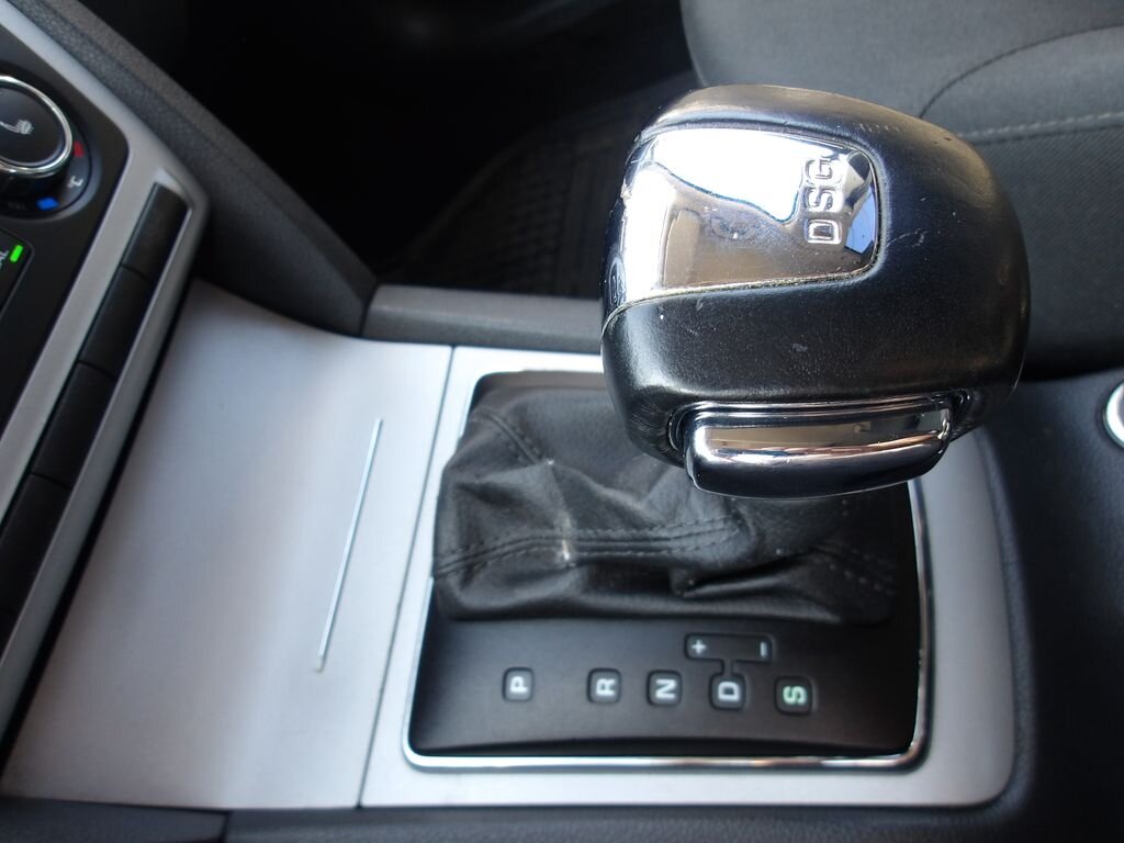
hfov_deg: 65.3
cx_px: 562
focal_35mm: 27
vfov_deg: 51.4
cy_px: 422
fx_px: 877
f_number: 3
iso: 101
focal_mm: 4.9
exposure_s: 1/30
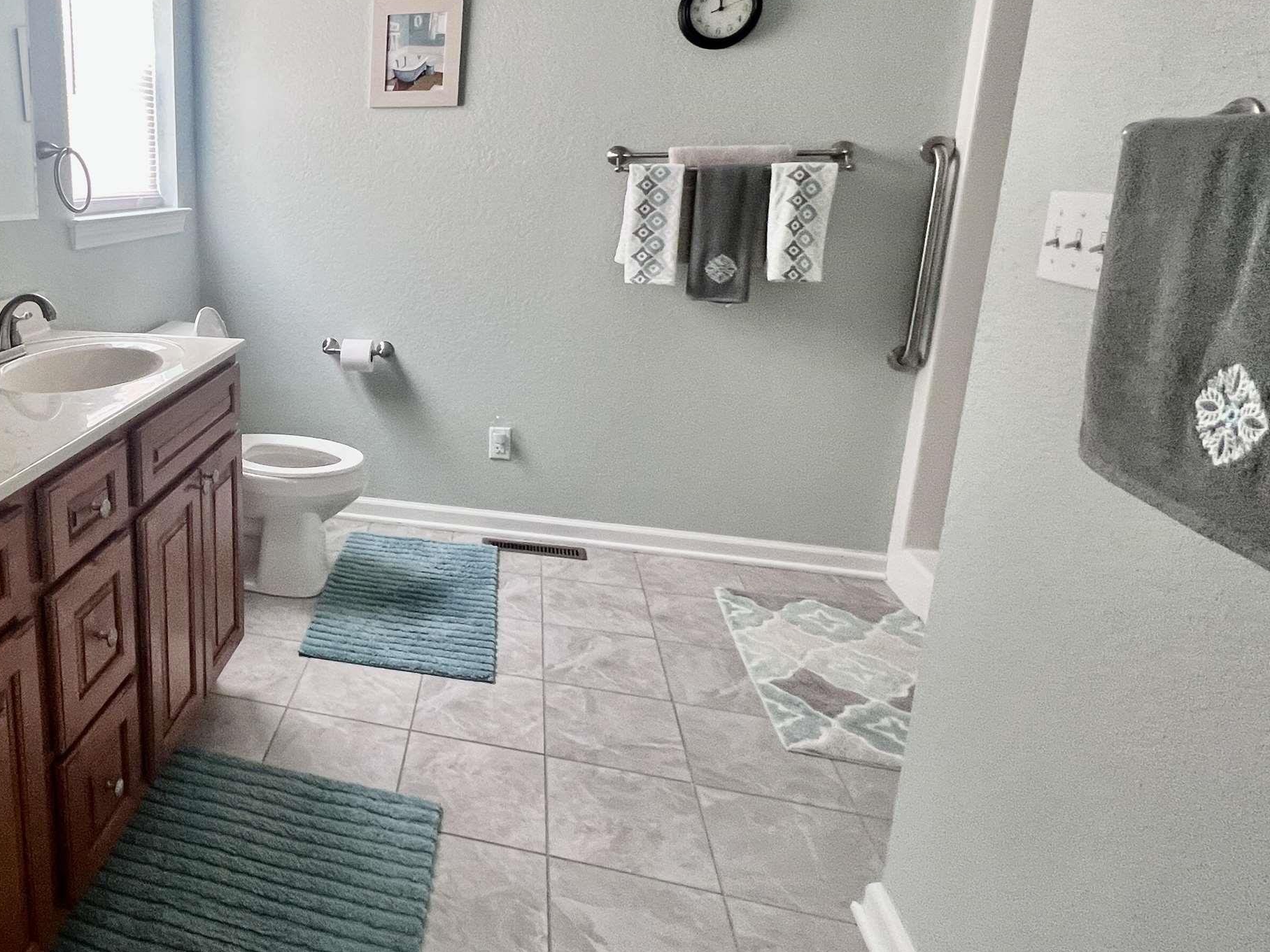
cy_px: 361
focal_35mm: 22
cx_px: 251
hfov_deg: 68.9
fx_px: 807
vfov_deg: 60.3
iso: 200
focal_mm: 1.57
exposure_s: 1/60
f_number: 1.8
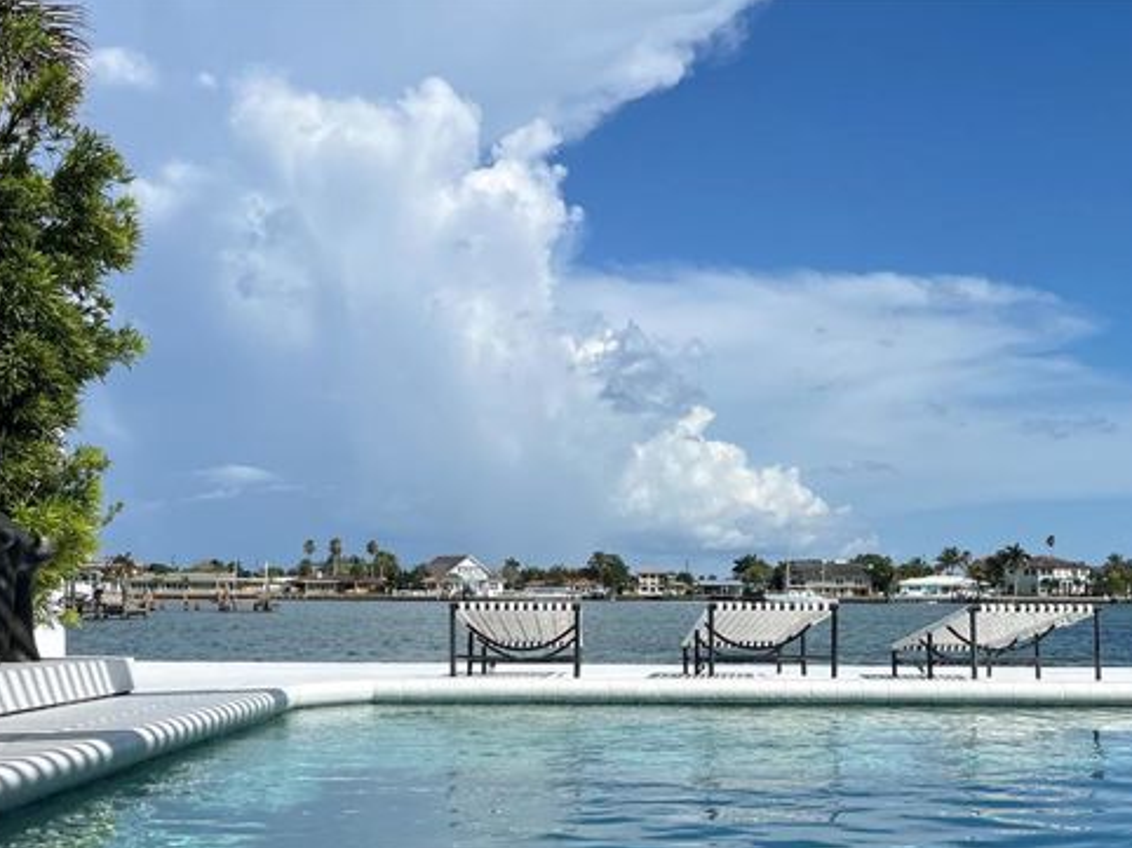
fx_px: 1242
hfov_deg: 48.9
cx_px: 642
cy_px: 611
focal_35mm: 38
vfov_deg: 37.0
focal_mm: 5.1
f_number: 1.6
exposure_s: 1/6173
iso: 50
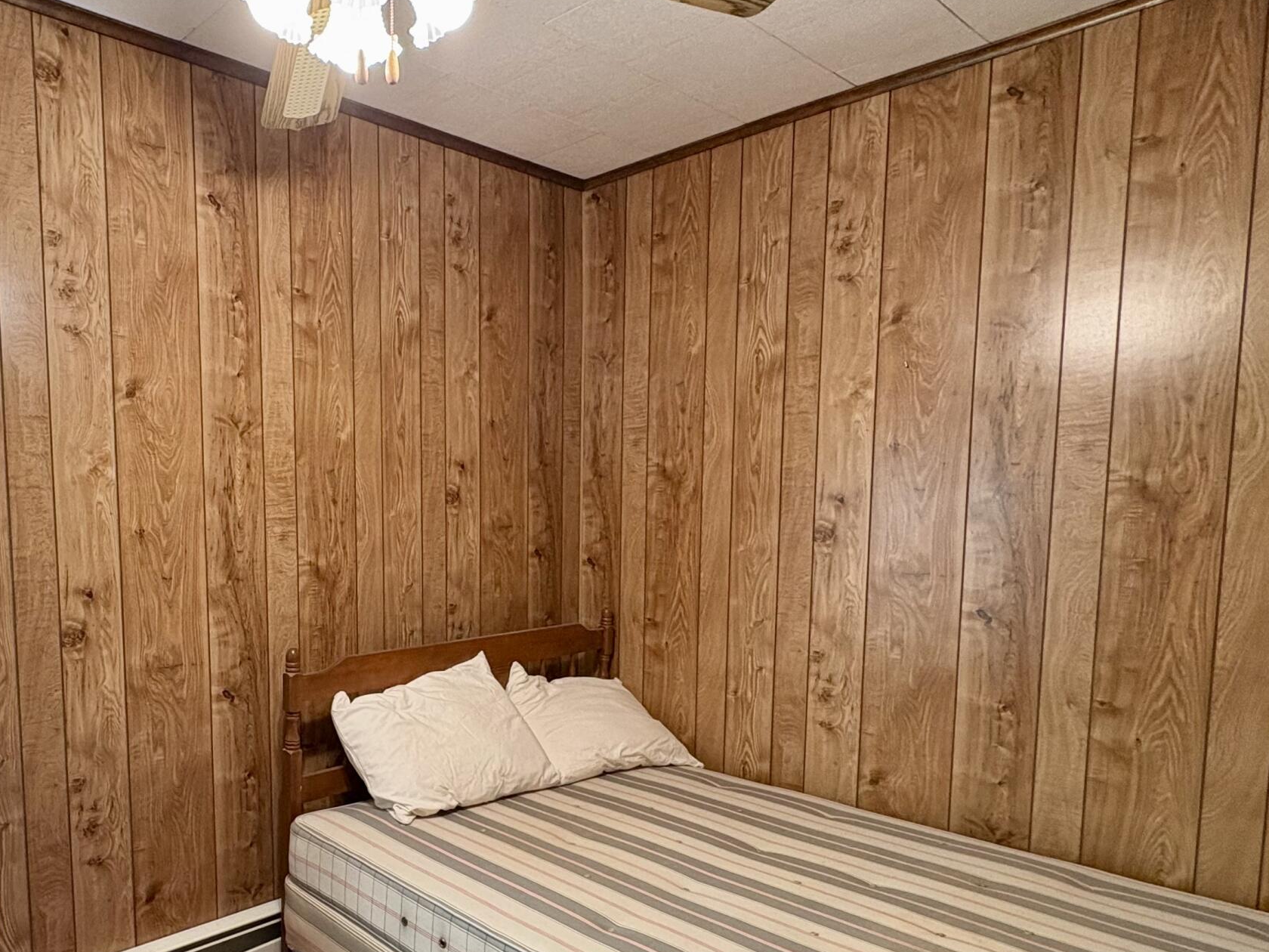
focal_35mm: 25
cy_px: 598
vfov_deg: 54.2
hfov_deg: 66.6
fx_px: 916
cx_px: 378
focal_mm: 2.22
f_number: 2.2
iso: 250
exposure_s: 1/60
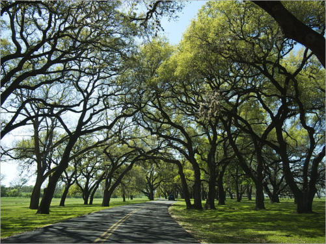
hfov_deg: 60.0
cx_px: 163
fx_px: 283
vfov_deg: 46.8
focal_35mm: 30
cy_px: 122
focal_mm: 15
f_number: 5.6
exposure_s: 1/250
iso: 200
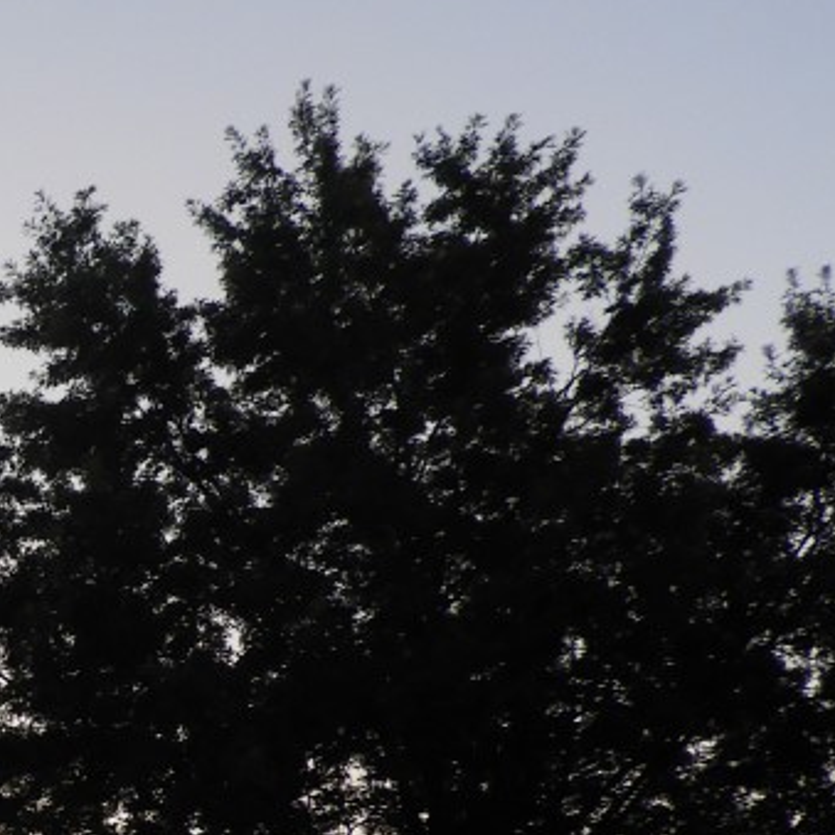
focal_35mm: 90
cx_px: -830
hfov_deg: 15.5
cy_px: 1027
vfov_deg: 18.2
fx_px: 2456
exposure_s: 1/80
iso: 100
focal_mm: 4.3
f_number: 3.3
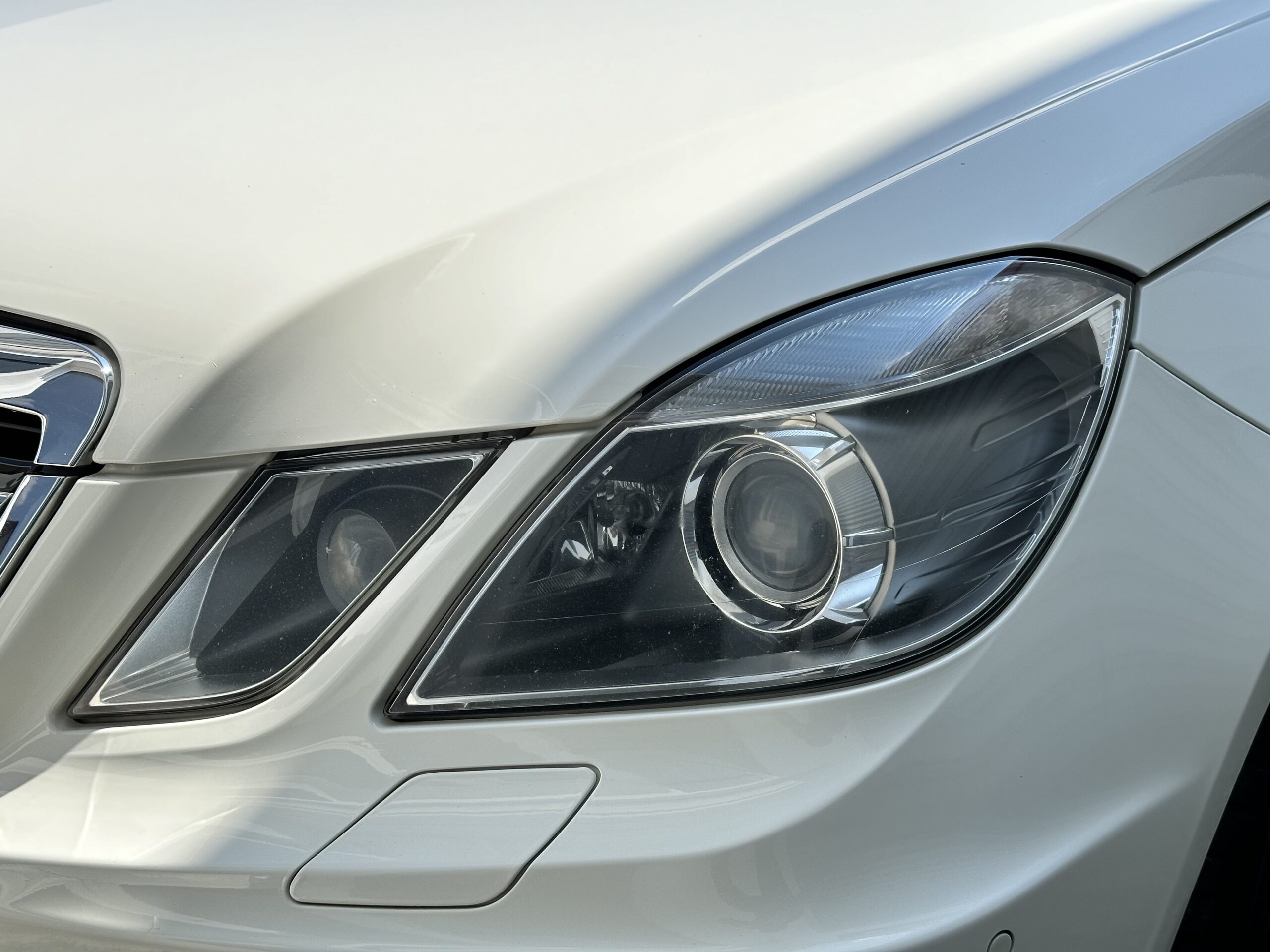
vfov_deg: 30.3
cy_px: 476
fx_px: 1761
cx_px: 635
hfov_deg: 39.7
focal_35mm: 48
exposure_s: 1/1721
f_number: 1.78
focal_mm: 6.86
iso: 64
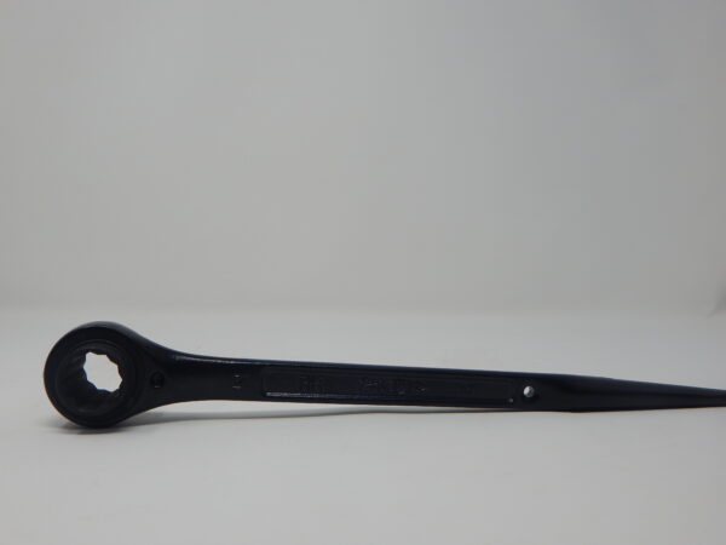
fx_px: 713
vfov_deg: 41.8
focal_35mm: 34
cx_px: 363
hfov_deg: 54.0
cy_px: 272
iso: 125
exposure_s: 1/160
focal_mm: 6.1
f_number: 3.3
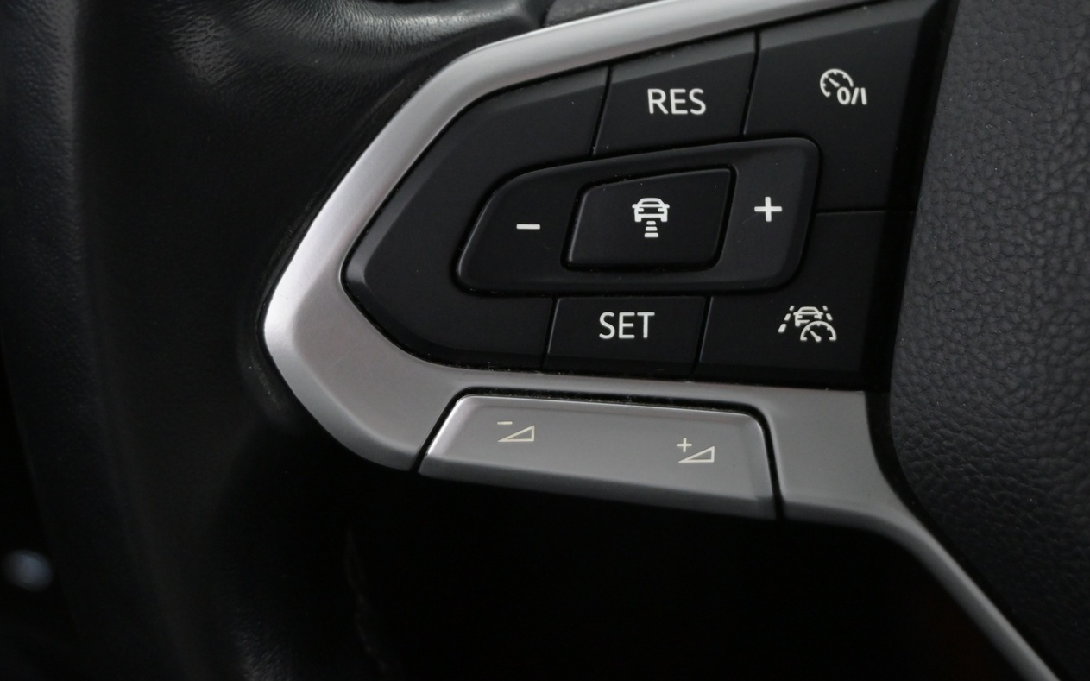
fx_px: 1544
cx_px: 637
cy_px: 231
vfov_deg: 24.8
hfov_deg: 38.8
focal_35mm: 52
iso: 2500
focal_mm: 26.5
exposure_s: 1/50
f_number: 4.5
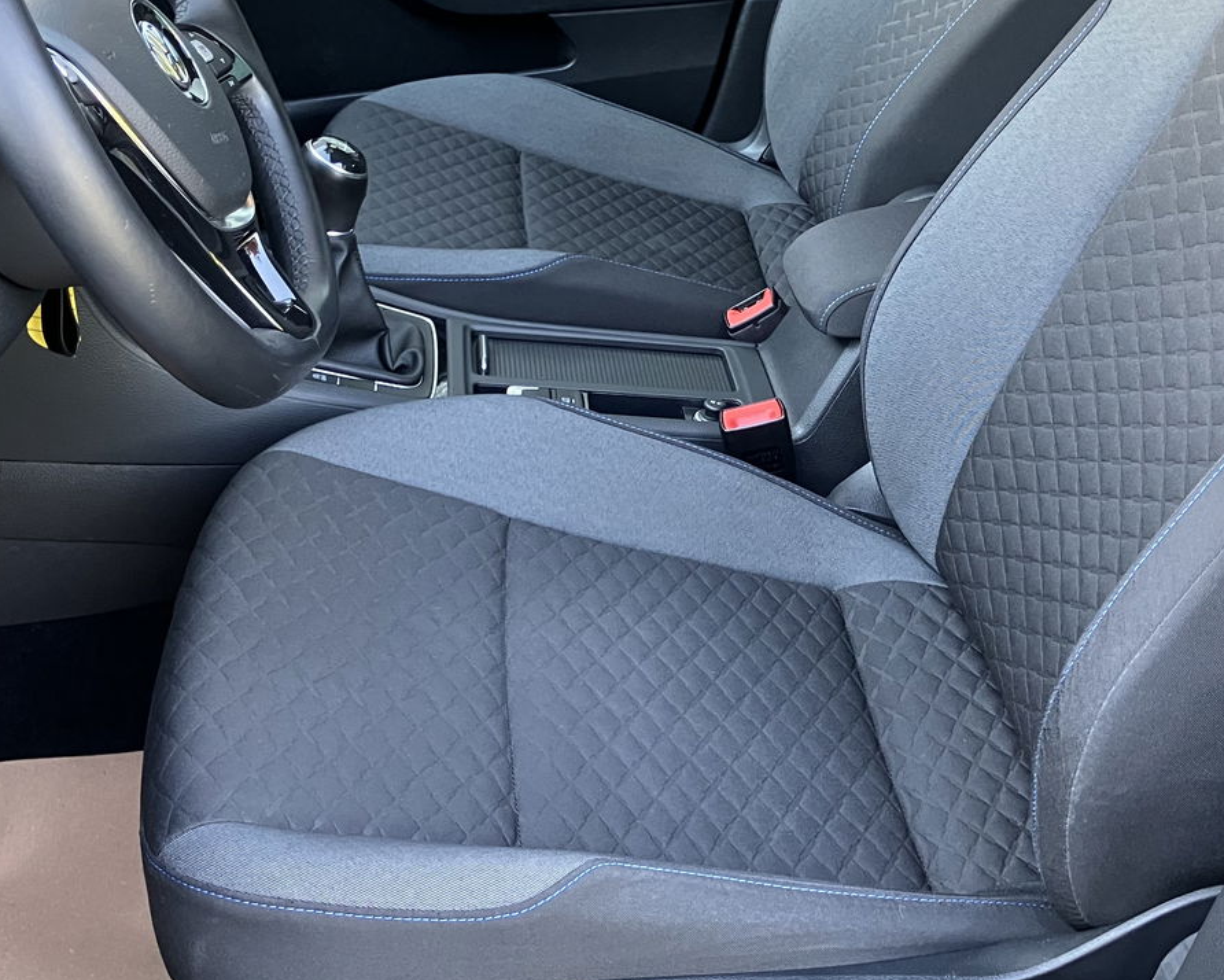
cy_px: 394
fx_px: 1775
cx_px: 664
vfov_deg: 30.8
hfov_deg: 38.0
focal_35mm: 49
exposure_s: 1/60
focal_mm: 3.99
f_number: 1.8
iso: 200
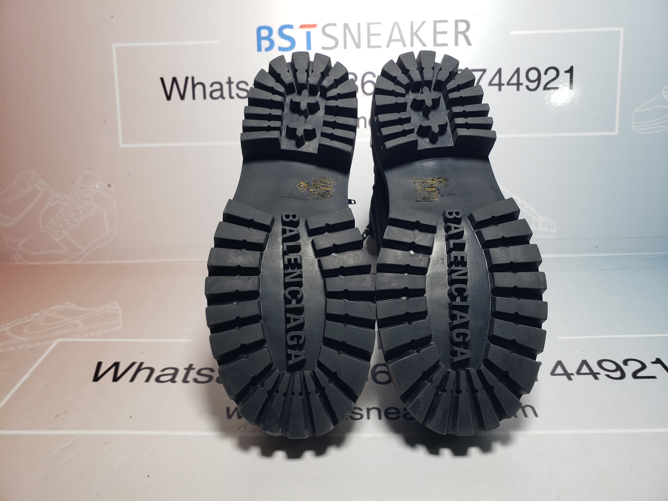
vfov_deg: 53.1
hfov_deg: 67.3
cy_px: 250
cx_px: 334
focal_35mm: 26
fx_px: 502
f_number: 2.4
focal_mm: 4.3
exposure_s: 1/143
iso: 50
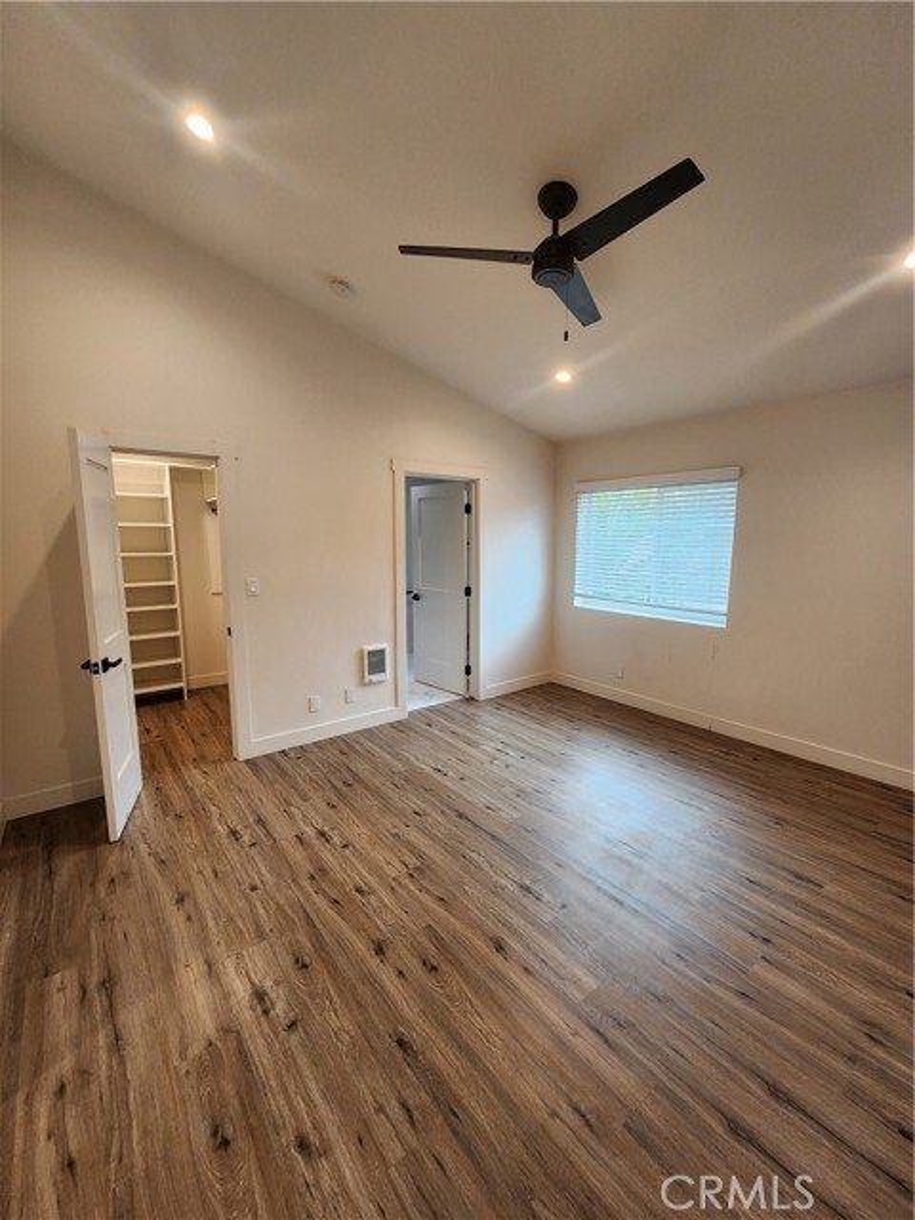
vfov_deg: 106.2
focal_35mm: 13
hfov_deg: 89.9
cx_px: 458
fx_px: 458
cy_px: 610
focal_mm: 2.2
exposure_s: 1/60
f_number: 2.2
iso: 160
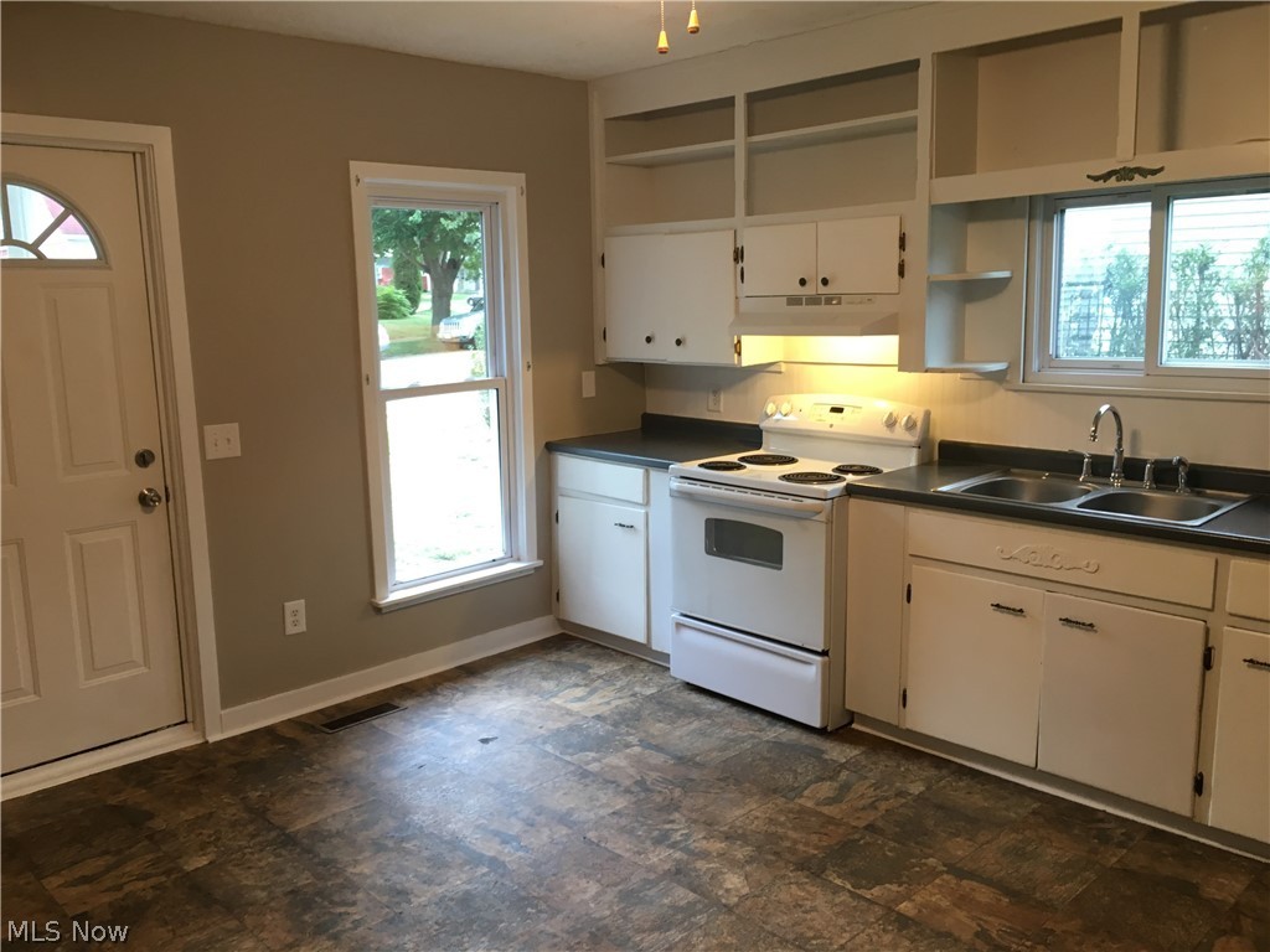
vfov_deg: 48.2
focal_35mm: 29
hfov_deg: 61.7
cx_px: 635
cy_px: 476
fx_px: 1064
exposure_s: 1/30
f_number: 2.2
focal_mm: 4.15
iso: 64
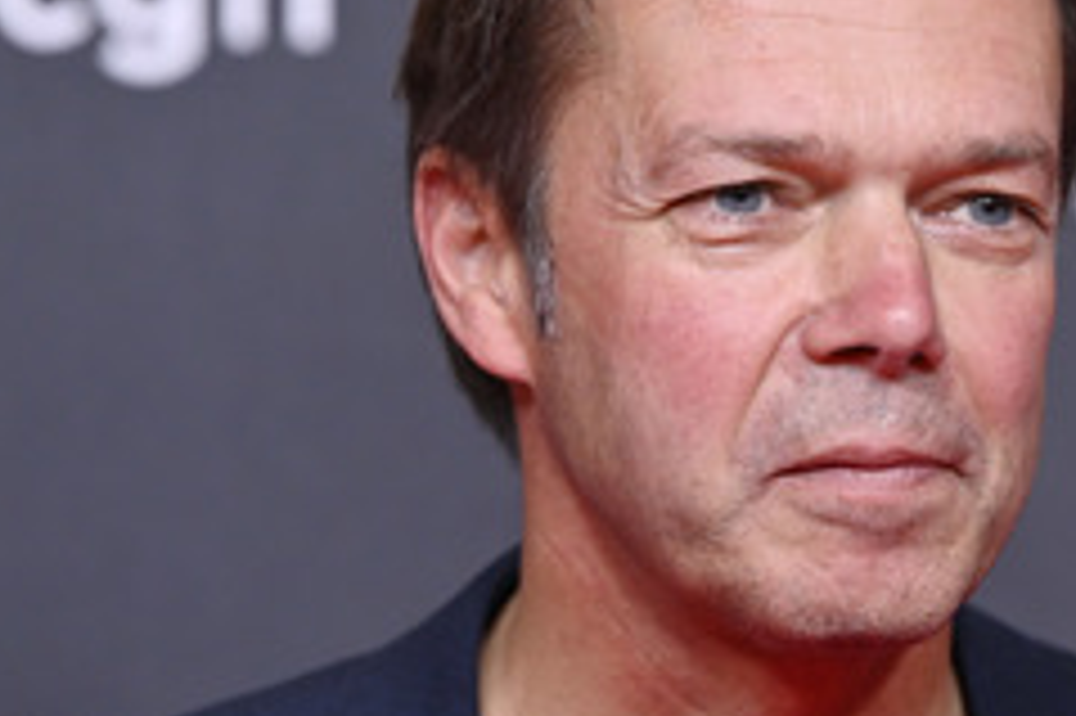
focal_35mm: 377
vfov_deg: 3.6
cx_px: 858
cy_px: 342
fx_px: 11260
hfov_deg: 5.5
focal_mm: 200
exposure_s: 1/200
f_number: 4
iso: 640
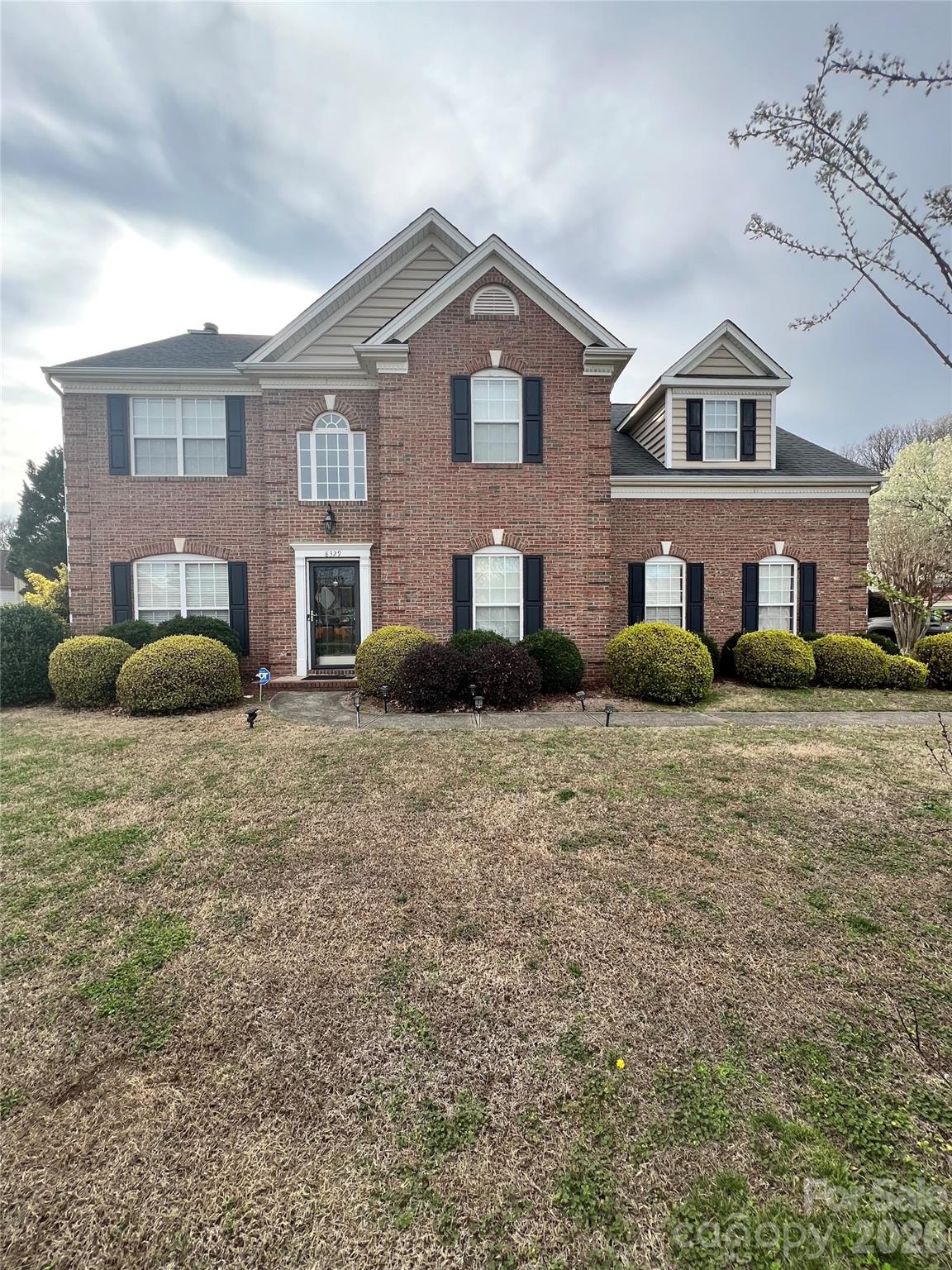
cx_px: 476
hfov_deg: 89.9
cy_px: 635
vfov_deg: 106.2
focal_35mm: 13
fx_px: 477
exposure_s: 1/373
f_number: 1.8
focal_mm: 1.57
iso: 32
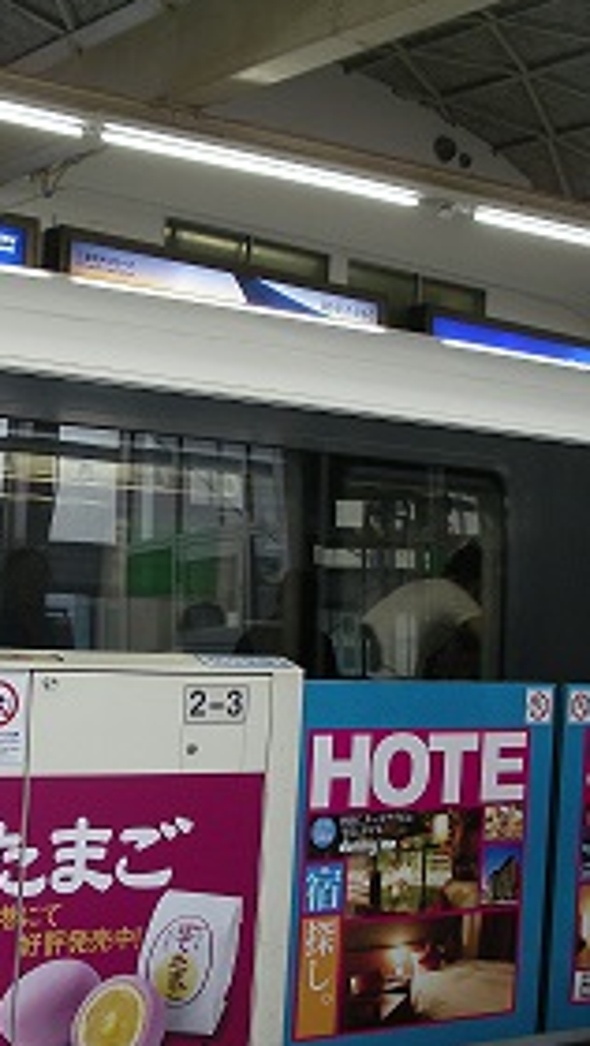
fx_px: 1526
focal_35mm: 55
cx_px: 108
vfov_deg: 37.8
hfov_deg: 21.6
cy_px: 525
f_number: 3
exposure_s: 1/60
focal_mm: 7.8
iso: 200
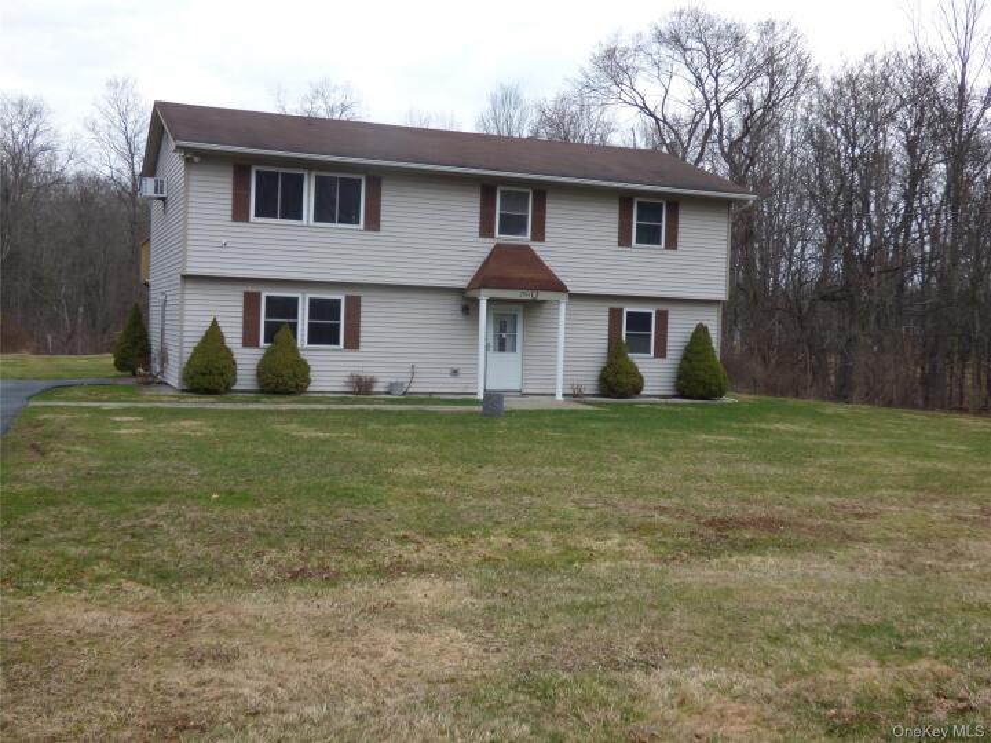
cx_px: 496
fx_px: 1117
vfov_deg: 36.8
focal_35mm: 39
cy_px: 372
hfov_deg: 47.9
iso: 100
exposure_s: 1/160
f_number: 3.5
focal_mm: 6.8
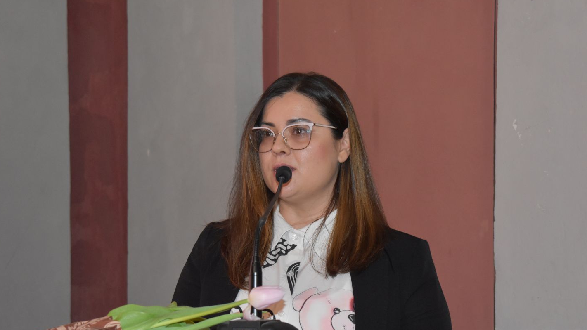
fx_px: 1362
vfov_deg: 13.8
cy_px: 194
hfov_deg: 24.3
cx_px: 292
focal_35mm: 88
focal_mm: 55
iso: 2500
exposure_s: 1/60
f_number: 5.6
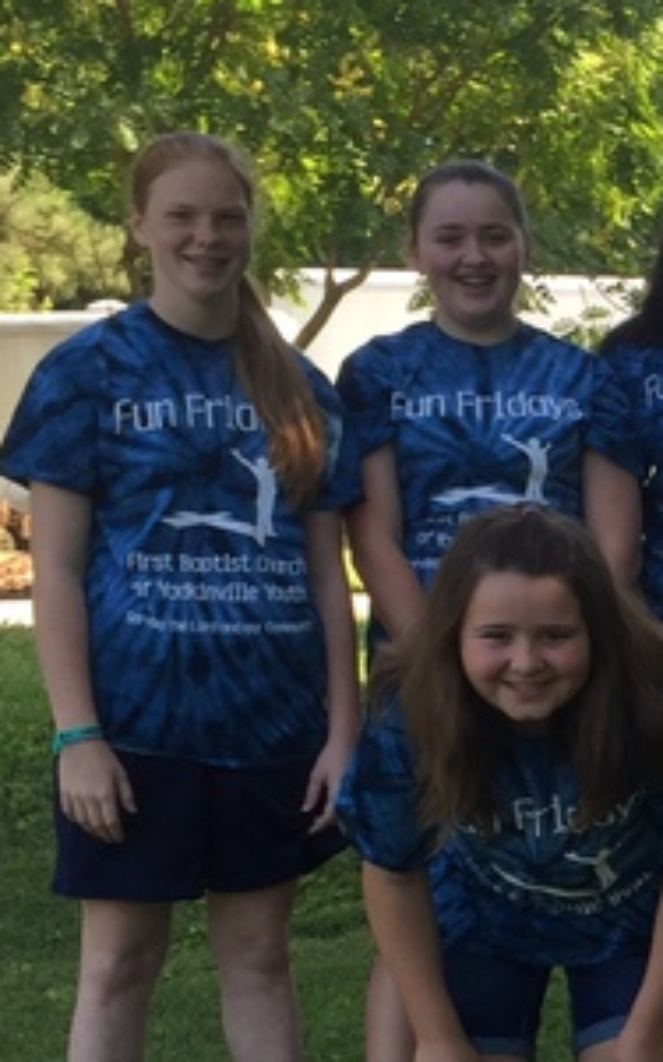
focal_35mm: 98
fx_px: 2835
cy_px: 864
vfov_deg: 20.9
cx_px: 1167
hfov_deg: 12.3
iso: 32
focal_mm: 4.15
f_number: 2.2
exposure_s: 1/252
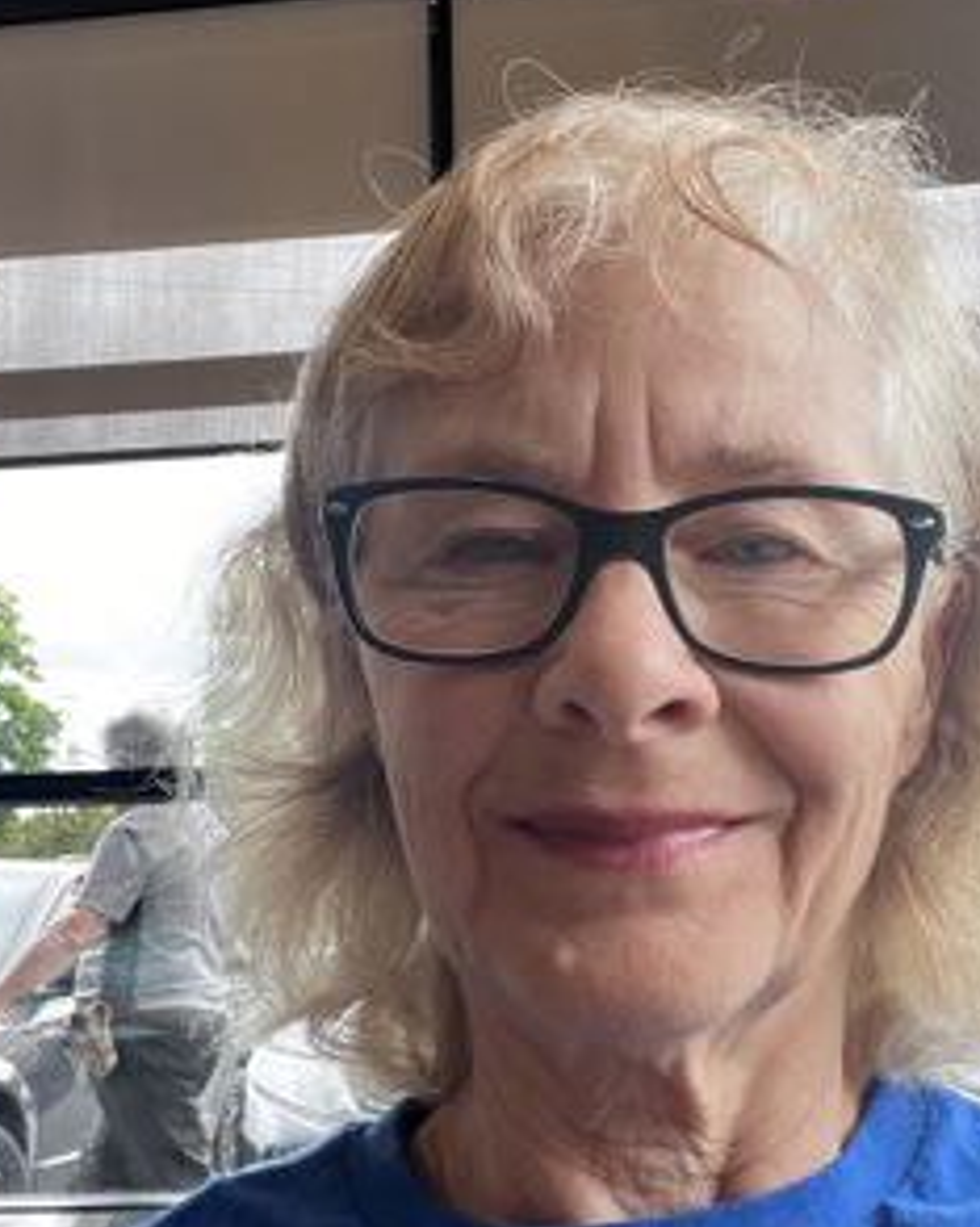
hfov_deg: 33.9
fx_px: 1597
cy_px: 691
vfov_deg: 42.0
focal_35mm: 44
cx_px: 628
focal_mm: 2.71
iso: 80
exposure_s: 1/120
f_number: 2.2
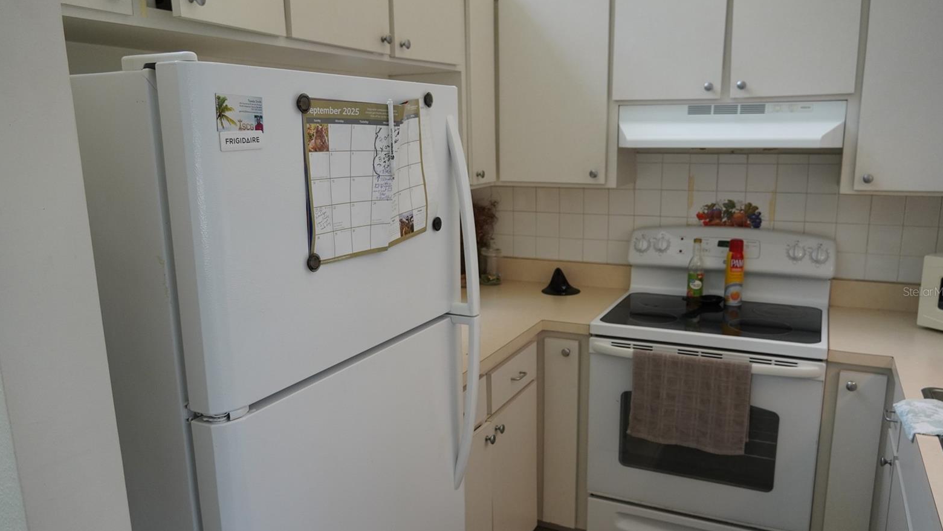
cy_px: 292
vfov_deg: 40.2
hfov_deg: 66.1
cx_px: 473
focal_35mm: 29
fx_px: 725
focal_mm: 18
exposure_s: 1/160
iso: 800
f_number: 4
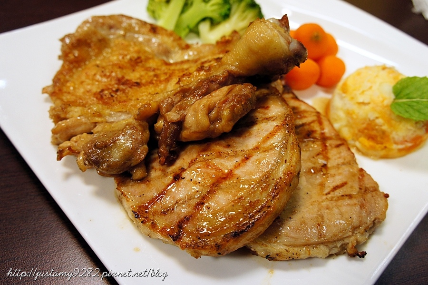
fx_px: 356
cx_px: 214
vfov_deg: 43.6
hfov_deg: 62.0
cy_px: 142
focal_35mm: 30
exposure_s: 1/30
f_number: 5.6
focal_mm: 20
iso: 800
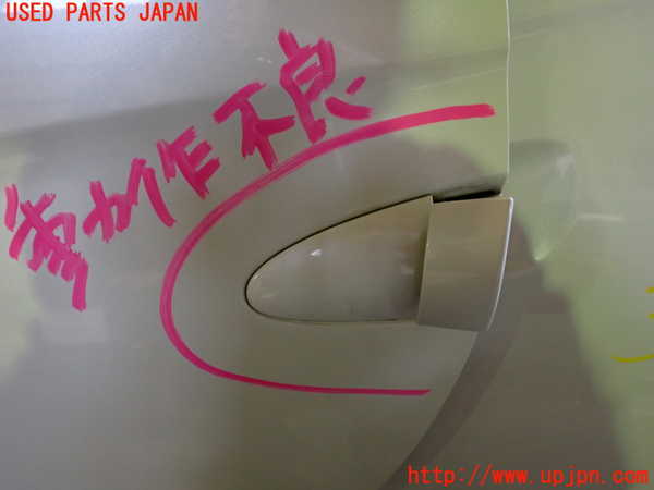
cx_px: 327
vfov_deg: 46.8
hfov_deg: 60.0
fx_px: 567
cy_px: 245
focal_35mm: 30
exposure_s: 1/60
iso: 400
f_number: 2.3
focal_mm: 5.4
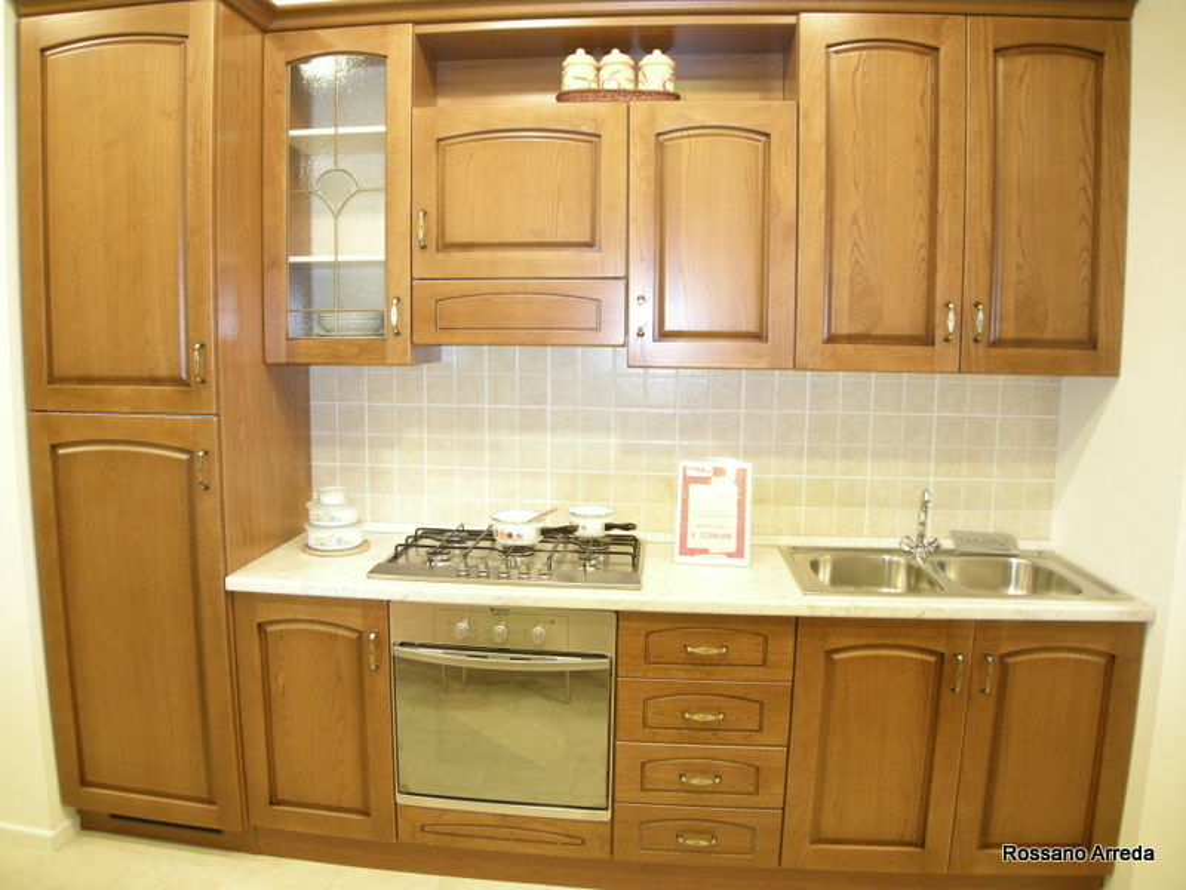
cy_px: 445
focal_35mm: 36
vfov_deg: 39.7
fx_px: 1233
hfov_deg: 51.4
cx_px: 593
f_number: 2.7
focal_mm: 7.5
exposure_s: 1/21.1
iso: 400
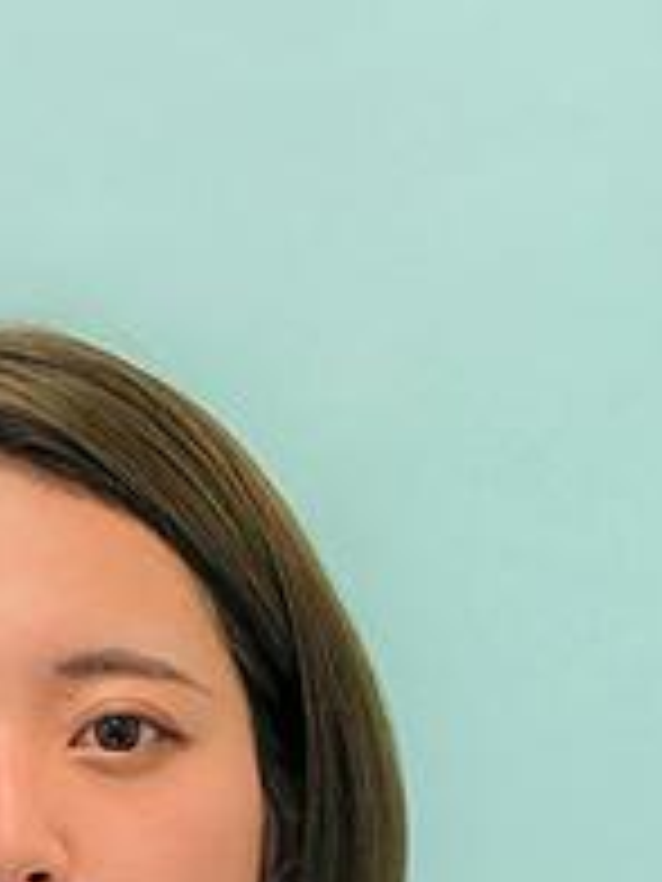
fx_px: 3442
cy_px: 986
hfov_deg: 10.9
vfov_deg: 14.3
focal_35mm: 135
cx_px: 54
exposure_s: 1/30
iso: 140
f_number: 4.2
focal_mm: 10.7
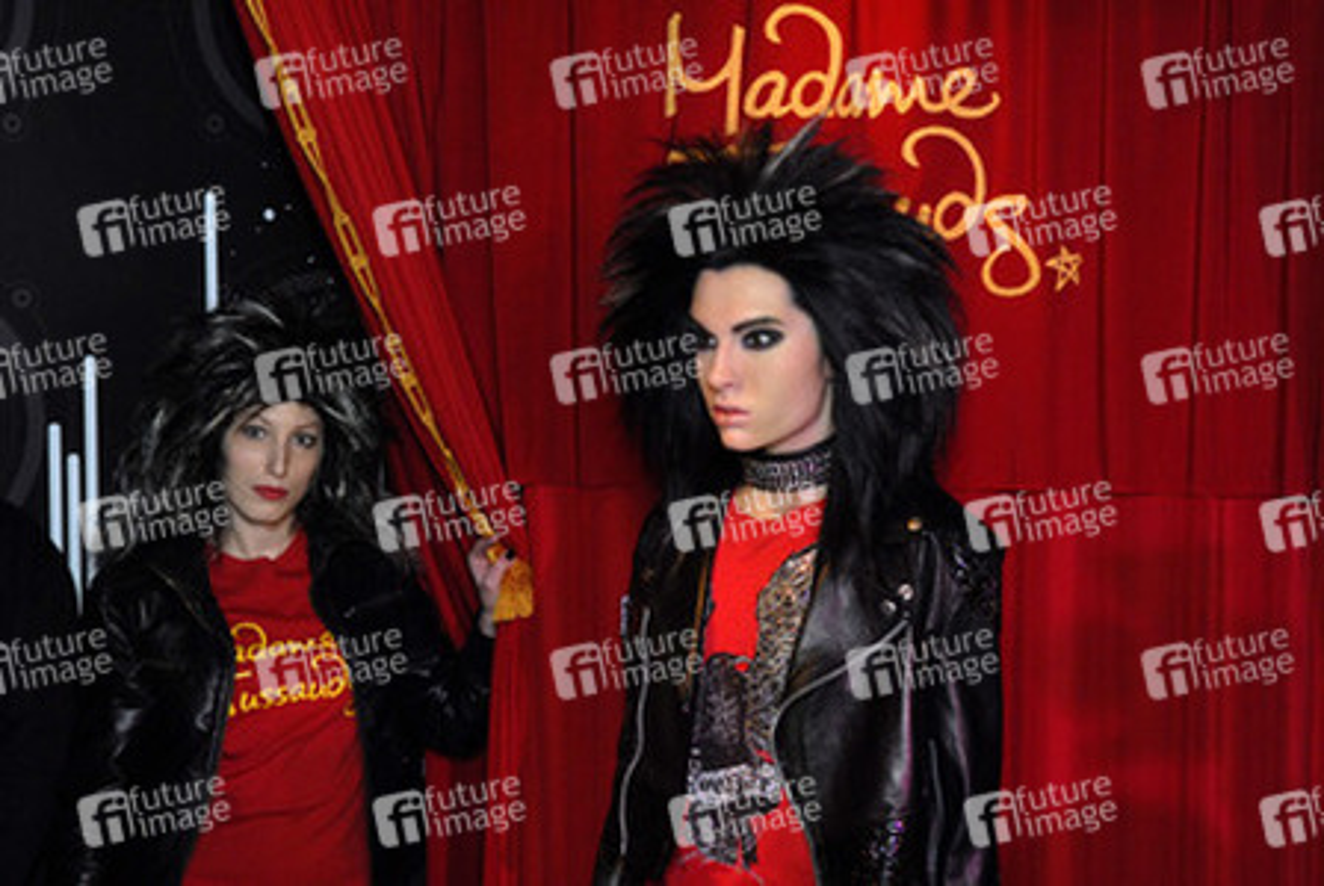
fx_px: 3038
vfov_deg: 16.6
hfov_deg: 24.6
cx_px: 662
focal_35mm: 82
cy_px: 443
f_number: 5.6
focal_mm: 55
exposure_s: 1/125
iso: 800
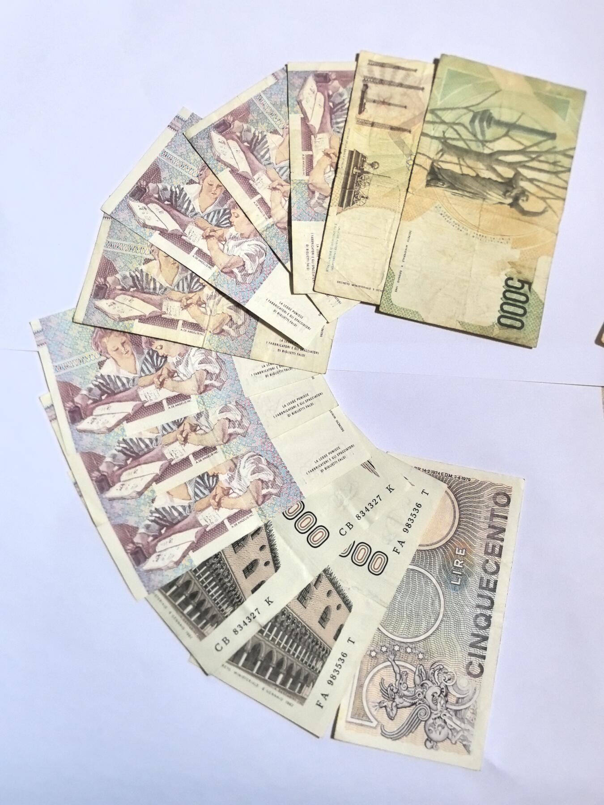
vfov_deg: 52.6
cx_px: 302
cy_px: 402
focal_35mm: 35
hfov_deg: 40.7
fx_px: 814
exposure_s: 1/80
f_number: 2
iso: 640
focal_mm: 5.75
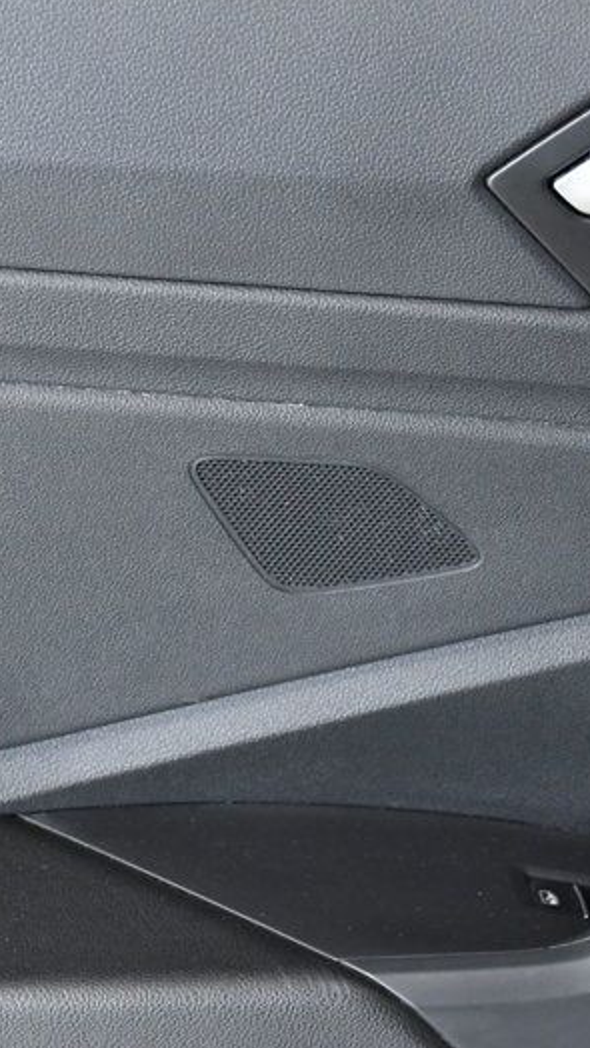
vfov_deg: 15.6
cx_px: 220
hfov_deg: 8.9
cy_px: 674
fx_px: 3808
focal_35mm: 137
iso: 2500
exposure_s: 1/125
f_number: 5.6
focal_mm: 45
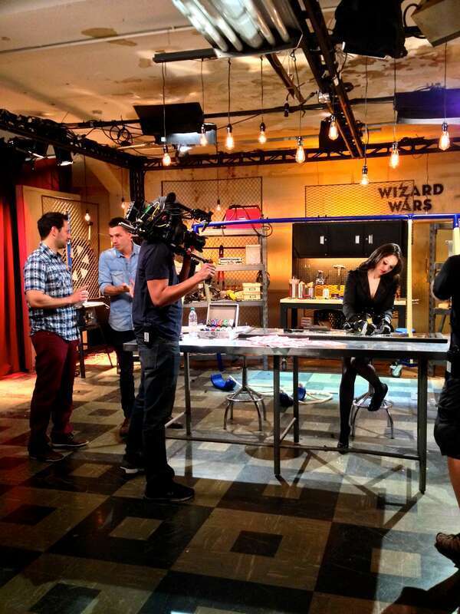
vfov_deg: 55.4
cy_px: 307
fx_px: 585
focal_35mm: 33
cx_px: 230
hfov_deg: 42.9
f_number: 2.4
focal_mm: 4.12
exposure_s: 1/20
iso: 400
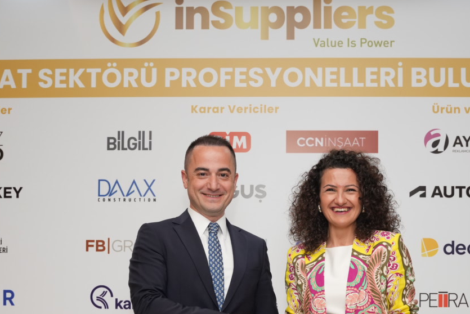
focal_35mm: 60
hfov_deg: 33.4
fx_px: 784
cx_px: 258
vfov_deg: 22.3
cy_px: 264
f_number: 4
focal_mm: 31
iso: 1250
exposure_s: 1/250
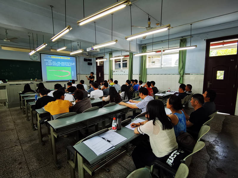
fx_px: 117
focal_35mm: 17
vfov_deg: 74.7
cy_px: 89
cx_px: 119
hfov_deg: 91.0
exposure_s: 1/50
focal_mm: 2.26
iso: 200
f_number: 2.2
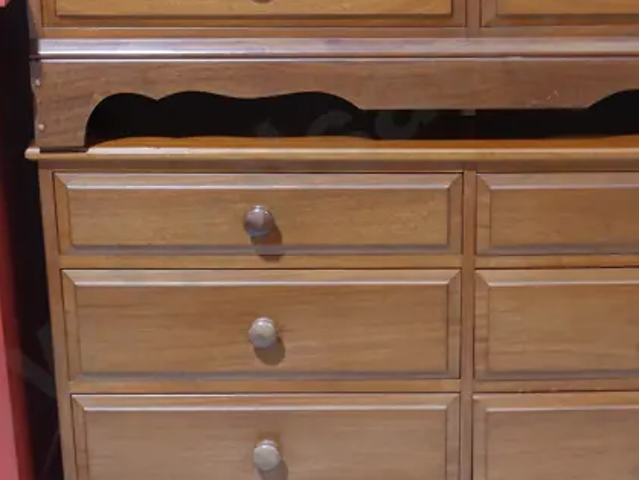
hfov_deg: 23.3
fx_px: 1533
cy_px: 48
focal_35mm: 83
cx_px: 468
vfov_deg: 17.5
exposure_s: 1/60
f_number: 4
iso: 640
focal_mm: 17
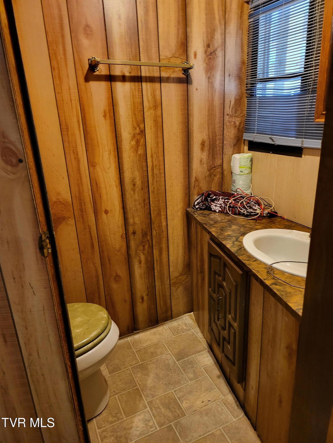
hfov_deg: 56.8
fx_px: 308
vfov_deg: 71.6
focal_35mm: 24
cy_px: 222
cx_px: 166
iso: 500
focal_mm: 5
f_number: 1.8
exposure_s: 1/40
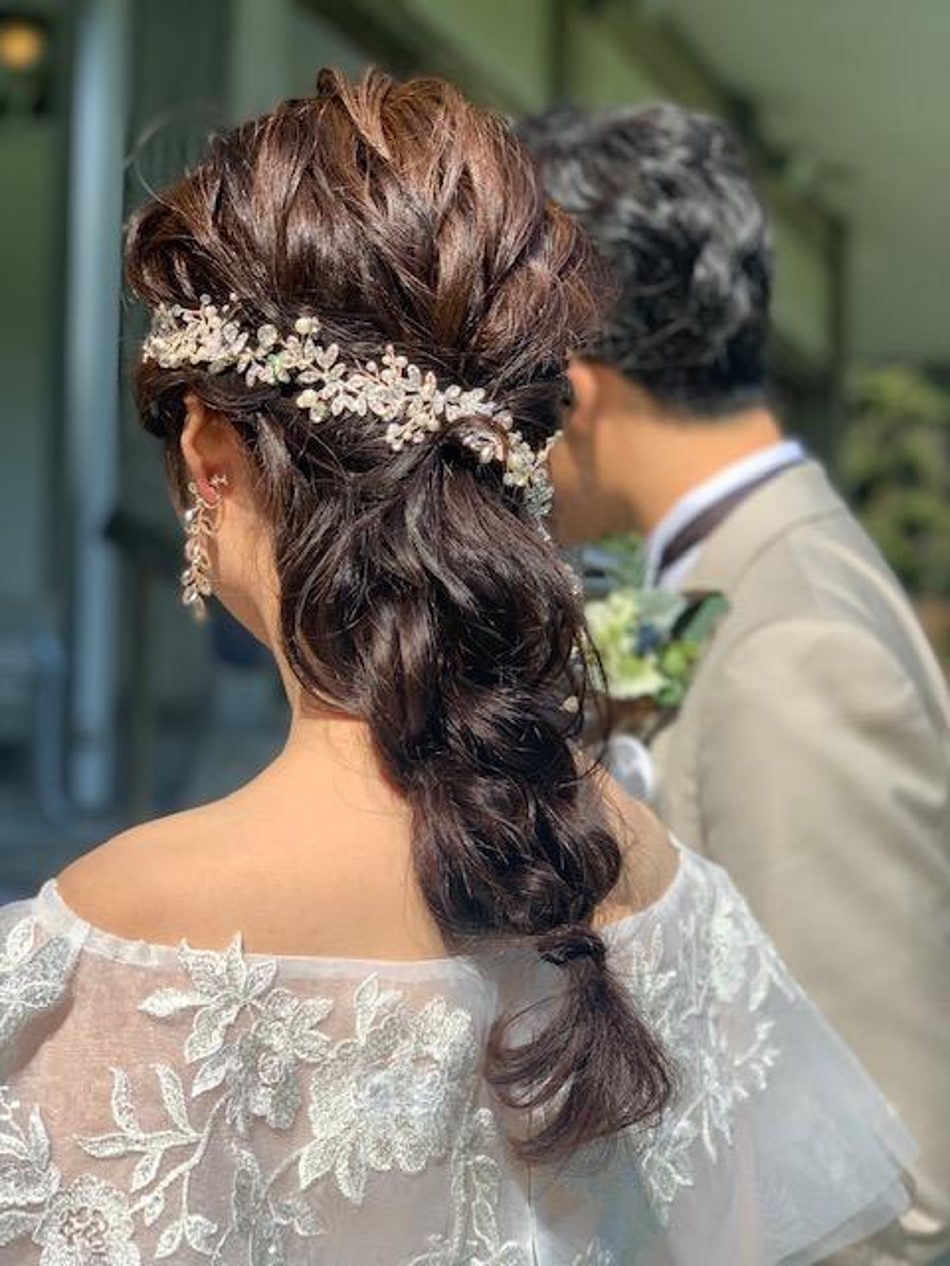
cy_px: 633
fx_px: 1903
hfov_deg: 28.0
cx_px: 475
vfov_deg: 36.8
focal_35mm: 52
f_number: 2.4
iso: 16
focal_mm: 6
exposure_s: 1/813
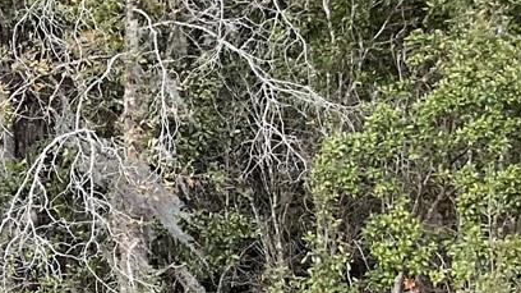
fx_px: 1712
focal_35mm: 124
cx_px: -240
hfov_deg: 16.0
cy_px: 224
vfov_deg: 9.7
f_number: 1.8
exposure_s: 1/286
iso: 16
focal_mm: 3
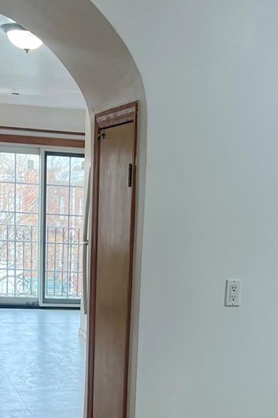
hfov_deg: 18.7
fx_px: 846
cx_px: 145
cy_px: 433
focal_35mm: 73
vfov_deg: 26.1
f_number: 1.5
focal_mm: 5.7
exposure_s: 1/120
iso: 50
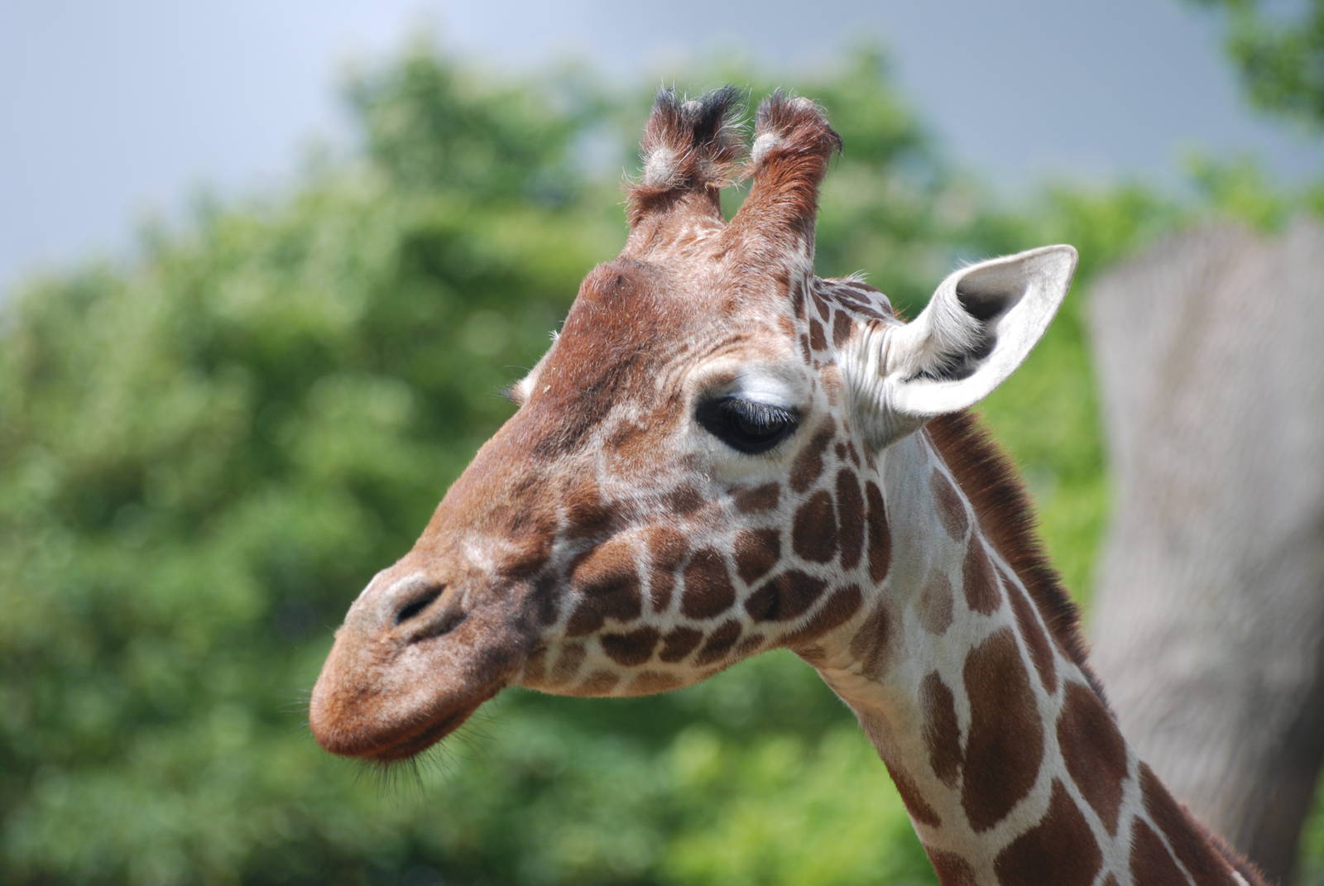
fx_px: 10770
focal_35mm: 292
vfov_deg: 4.7
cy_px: 443
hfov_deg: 7.0
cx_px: 662
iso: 200
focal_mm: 195
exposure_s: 1/640
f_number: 5
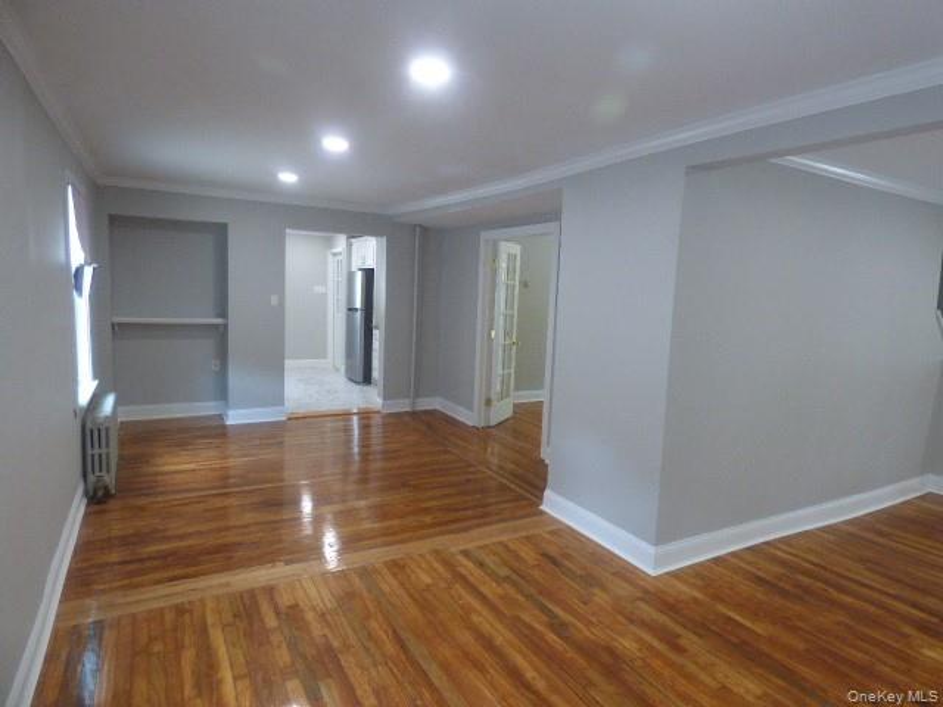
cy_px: 354
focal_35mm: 20
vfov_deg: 66.0
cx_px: 472
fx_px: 545
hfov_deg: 81.7
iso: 400
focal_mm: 3.58
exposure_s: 1/60
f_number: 2.8
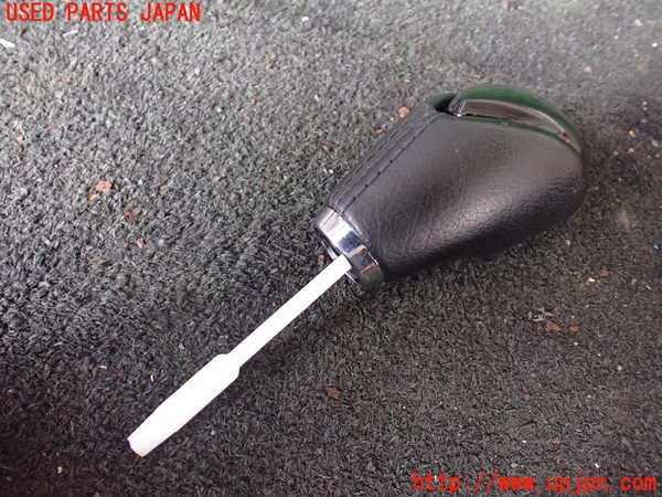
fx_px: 574
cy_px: 248
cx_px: 331
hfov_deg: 60.0
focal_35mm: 30
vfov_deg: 46.8
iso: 1250
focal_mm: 5.4
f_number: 2.3
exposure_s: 1/30
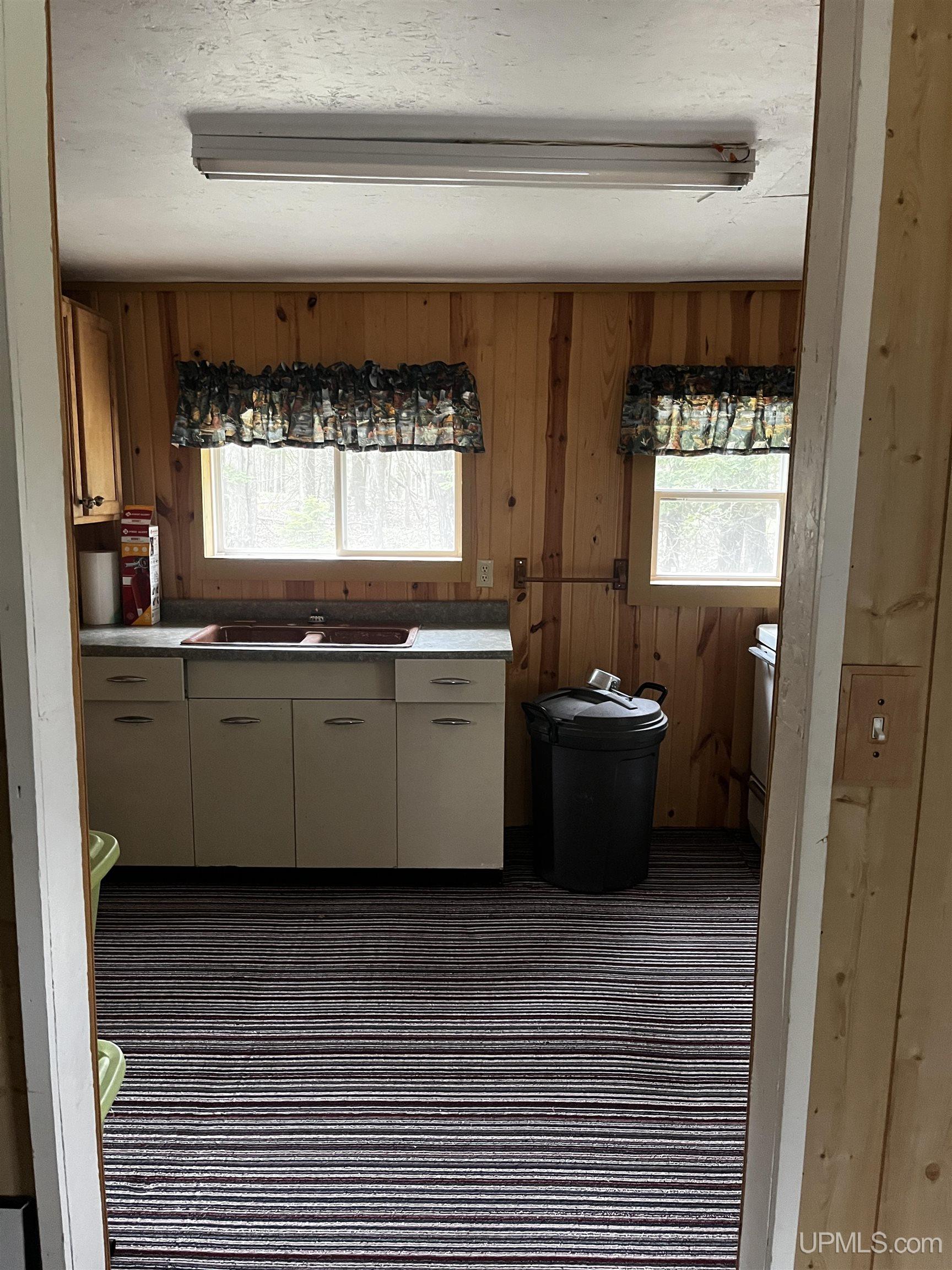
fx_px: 953
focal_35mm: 26
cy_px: 635
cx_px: 476
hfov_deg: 53.1
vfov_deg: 67.3
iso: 500
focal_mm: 5.1
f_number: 1.6
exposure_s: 1/40
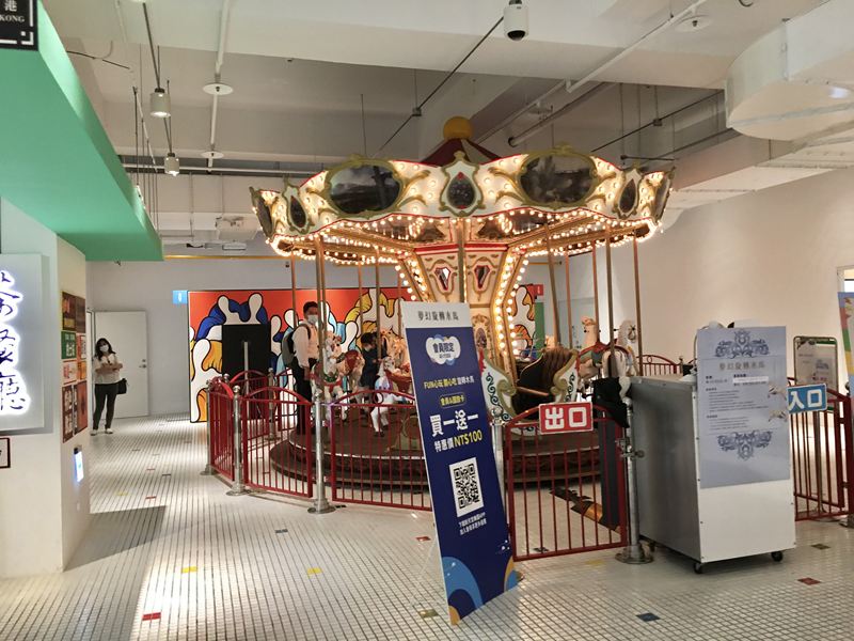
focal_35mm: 29
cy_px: 320
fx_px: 715
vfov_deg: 48.2
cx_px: 427
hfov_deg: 61.7
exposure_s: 1/15
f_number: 2.2
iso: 50
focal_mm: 4.15
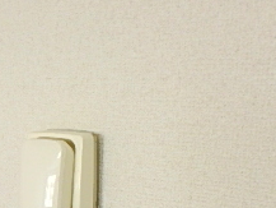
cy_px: 274
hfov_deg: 30.2
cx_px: 42
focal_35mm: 62
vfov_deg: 21.3
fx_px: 495
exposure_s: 1/40
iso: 200
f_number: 3.5
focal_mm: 3.7
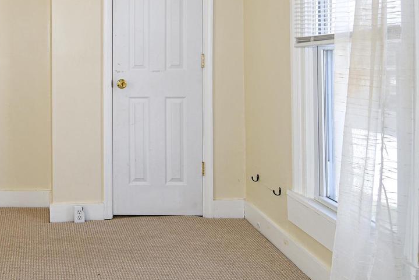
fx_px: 419
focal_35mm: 36
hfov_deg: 46.3
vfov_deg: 36.0
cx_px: 19
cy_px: 71
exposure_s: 1/125
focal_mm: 12
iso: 180
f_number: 5.6
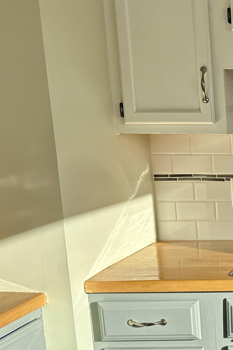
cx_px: 378
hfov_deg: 19.6
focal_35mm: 57
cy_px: 240
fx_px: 553
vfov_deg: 34.6
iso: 80
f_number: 1.78
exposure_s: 1/1473
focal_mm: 6.86
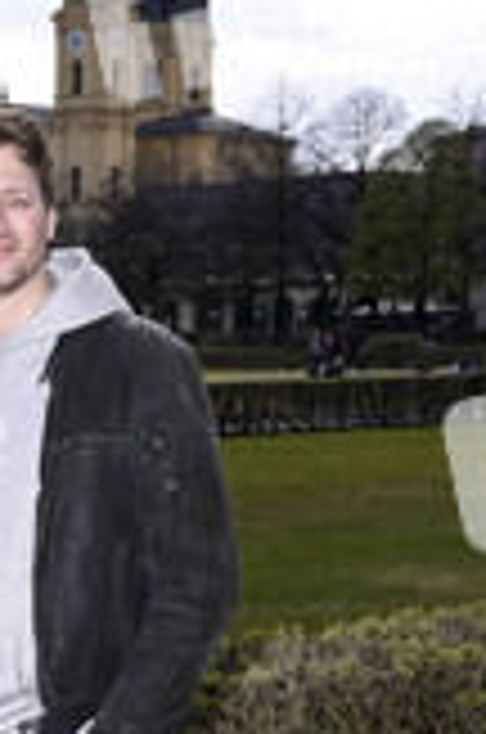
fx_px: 2196
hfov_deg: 12.3
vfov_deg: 18.6
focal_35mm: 108
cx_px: -94
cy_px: 671
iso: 320
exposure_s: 1/160
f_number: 11
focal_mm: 44
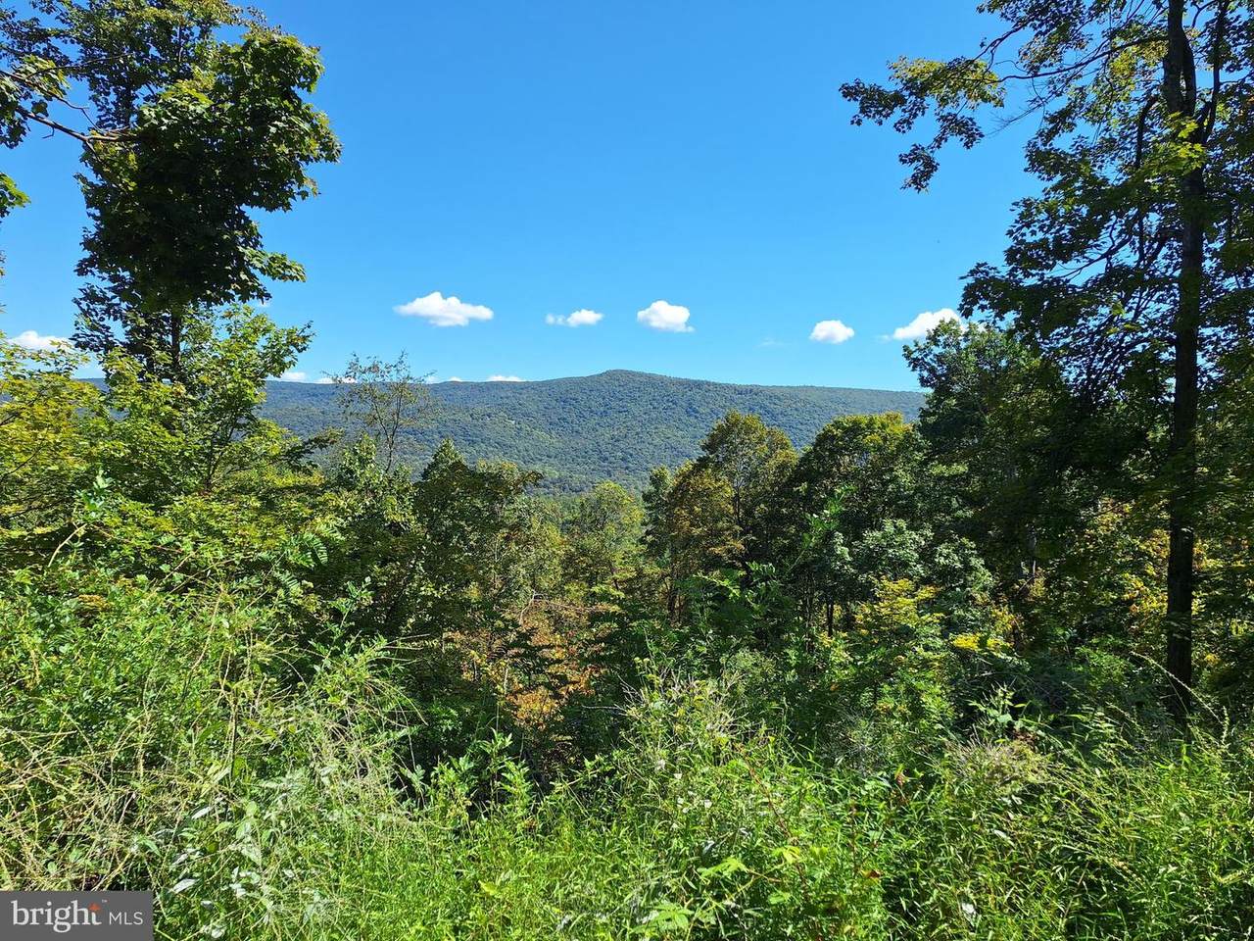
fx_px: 833
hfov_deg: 73.9
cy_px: 470
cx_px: 627
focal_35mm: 23
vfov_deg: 58.9
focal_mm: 5.54
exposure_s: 1/2398
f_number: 1.8
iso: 40
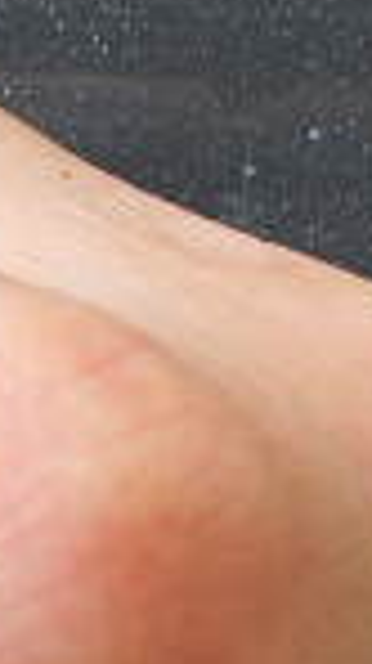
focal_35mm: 816
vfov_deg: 2.6
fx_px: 14342
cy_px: -67
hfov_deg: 1.4
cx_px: -2290
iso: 200
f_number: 8
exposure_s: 1/13
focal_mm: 60
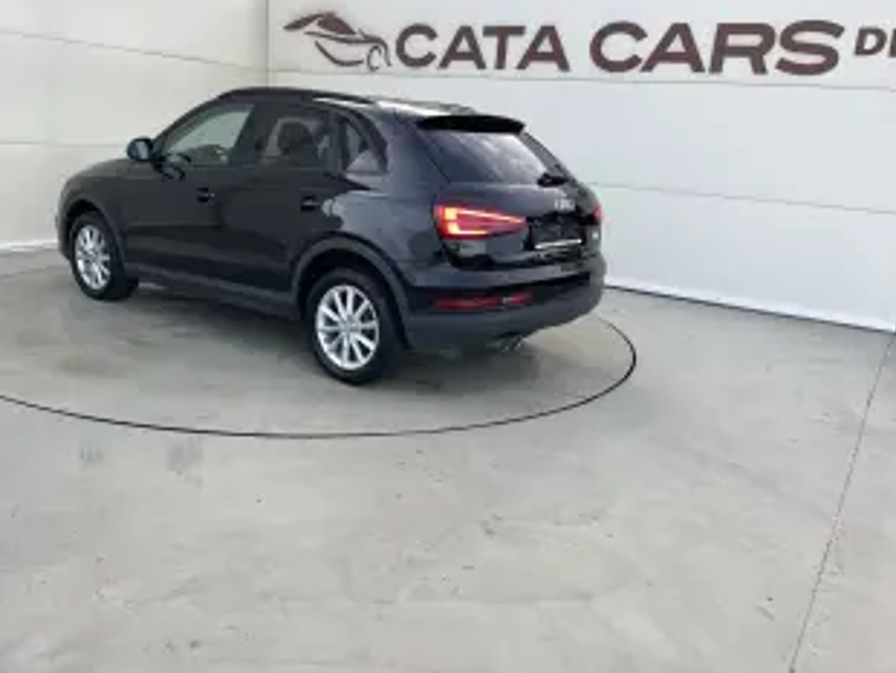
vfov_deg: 48.2
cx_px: 393
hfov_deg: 61.4
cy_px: 375
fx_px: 751
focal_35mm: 29
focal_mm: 5.1
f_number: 1.6
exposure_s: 1/121
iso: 50
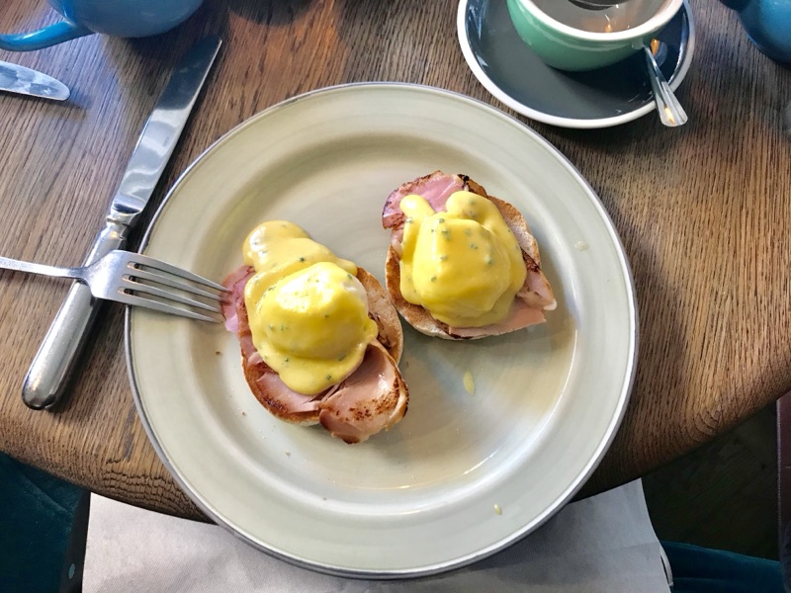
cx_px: 396
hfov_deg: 63.4
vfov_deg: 49.7
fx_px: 640
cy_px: 296
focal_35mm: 28
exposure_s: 1/20
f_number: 1.8
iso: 40
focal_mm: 3.99
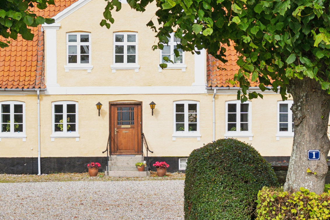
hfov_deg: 17.7
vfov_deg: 11.8
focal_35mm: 115
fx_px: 1057
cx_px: 115
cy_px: 53
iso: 200
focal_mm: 29
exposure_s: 1/320
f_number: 6.3
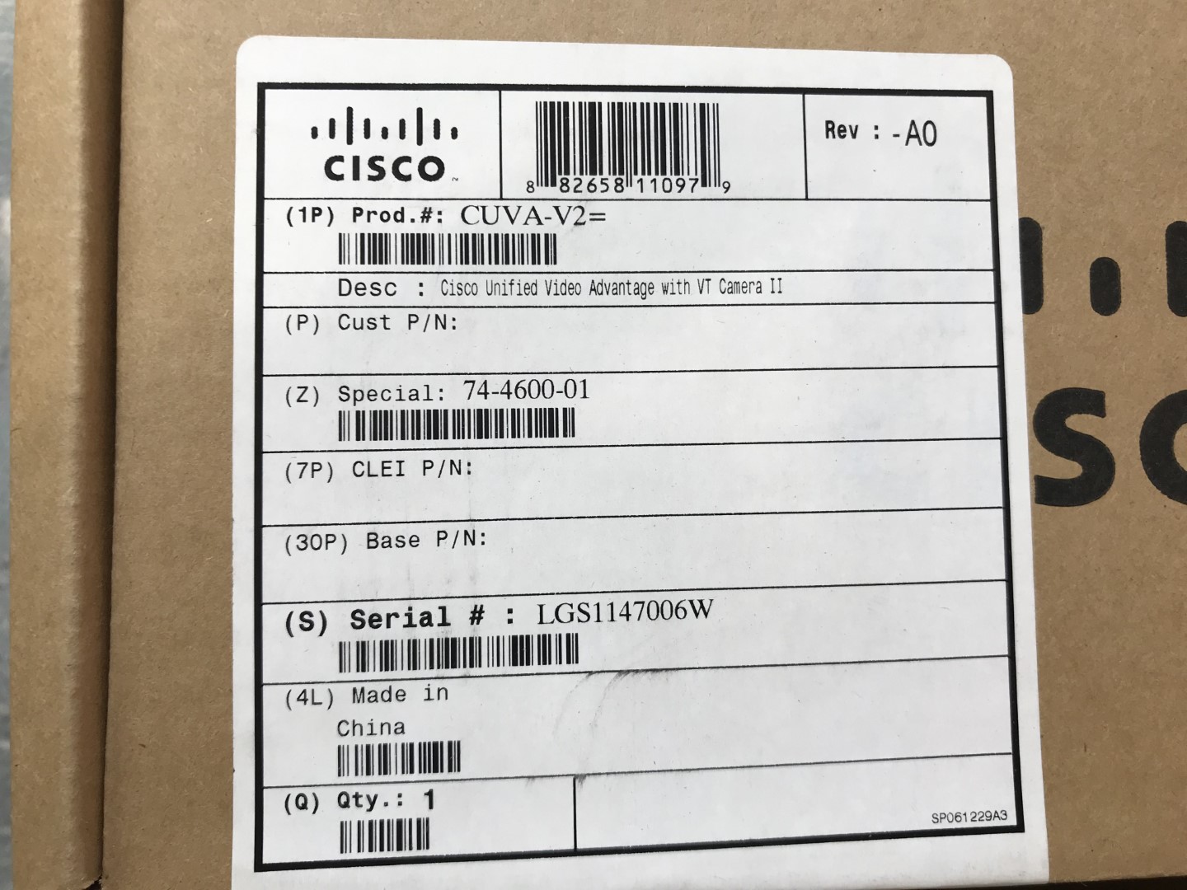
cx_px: 594
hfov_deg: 63.4
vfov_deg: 49.7
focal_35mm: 28
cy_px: 445
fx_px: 960
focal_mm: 3.99
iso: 25
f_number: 1.8
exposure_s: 1/60
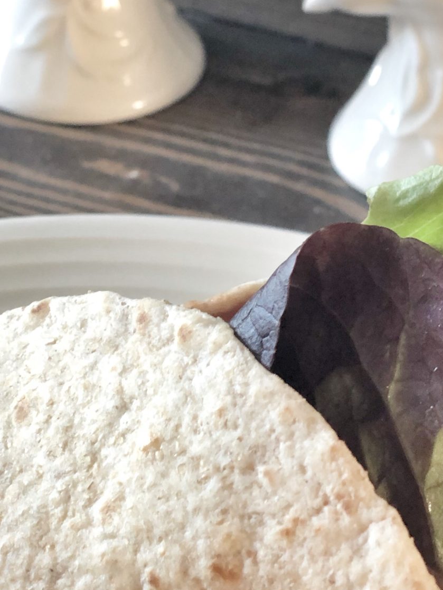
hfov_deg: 12.3
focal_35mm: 119
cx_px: 448
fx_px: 2031
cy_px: 546
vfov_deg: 16.3
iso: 125
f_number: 2.4
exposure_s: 1/30
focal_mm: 6
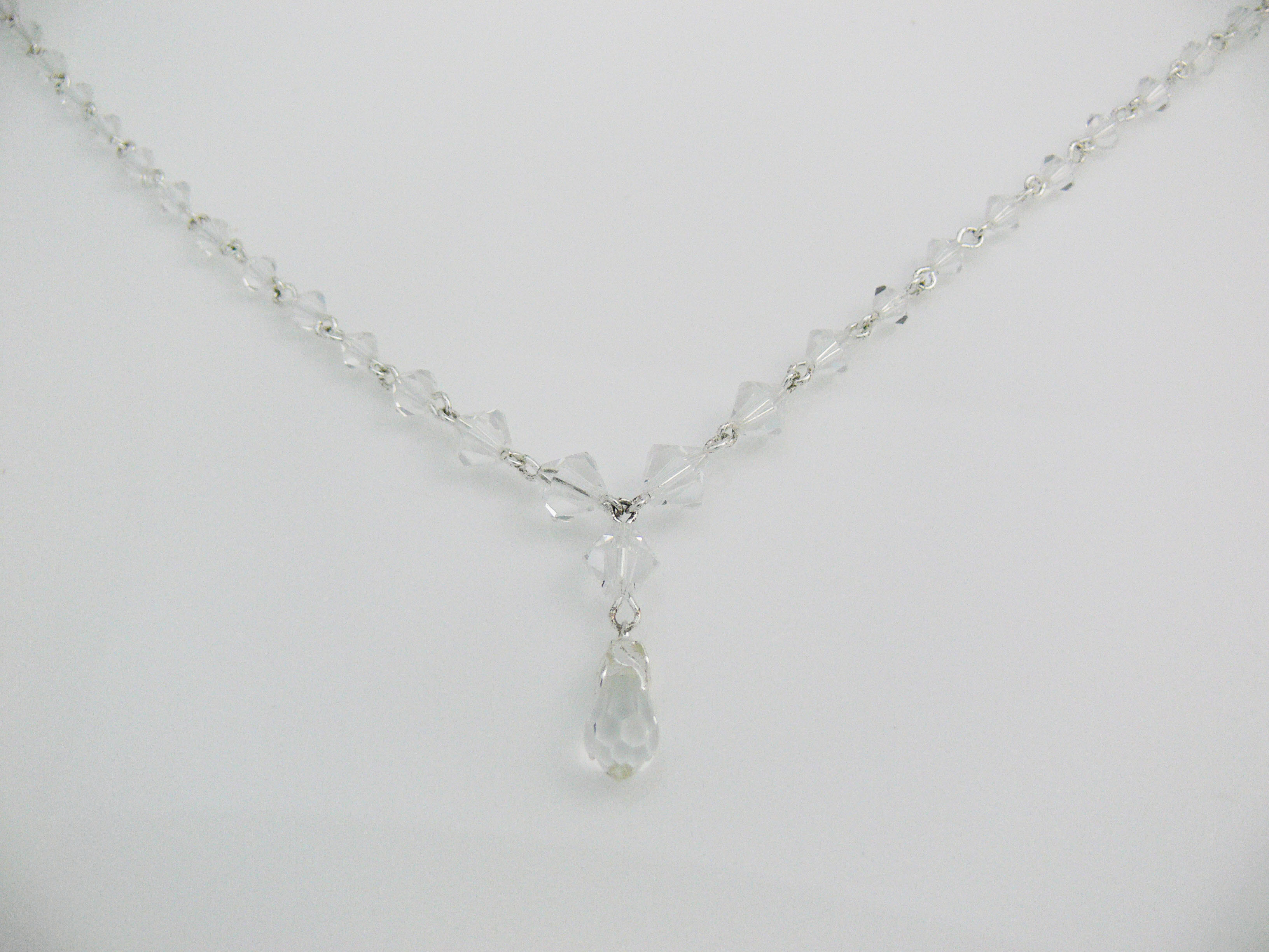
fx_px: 1283
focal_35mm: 35
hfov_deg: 52.6
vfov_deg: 40.7
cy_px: 476
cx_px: 634
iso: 200
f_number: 2.8
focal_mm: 7.4
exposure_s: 1/30
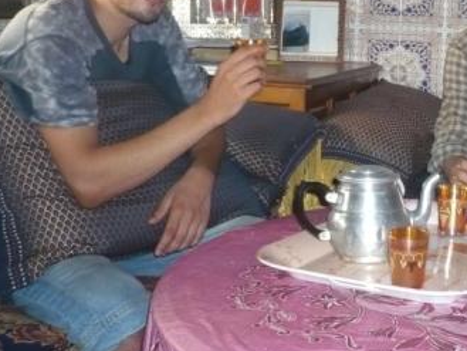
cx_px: 392
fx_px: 918
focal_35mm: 68
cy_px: 61
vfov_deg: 21.3
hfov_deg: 27.8
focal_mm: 5.8
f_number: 2.8
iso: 250
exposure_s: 1/30
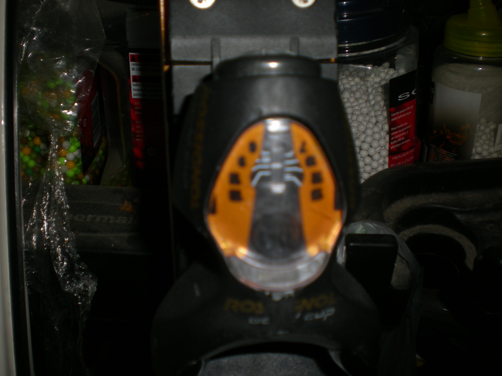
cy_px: 188
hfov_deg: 49.0
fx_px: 551
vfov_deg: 37.7
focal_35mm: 38
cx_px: 251
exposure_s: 1/60
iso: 50
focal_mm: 6.3
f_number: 3.1
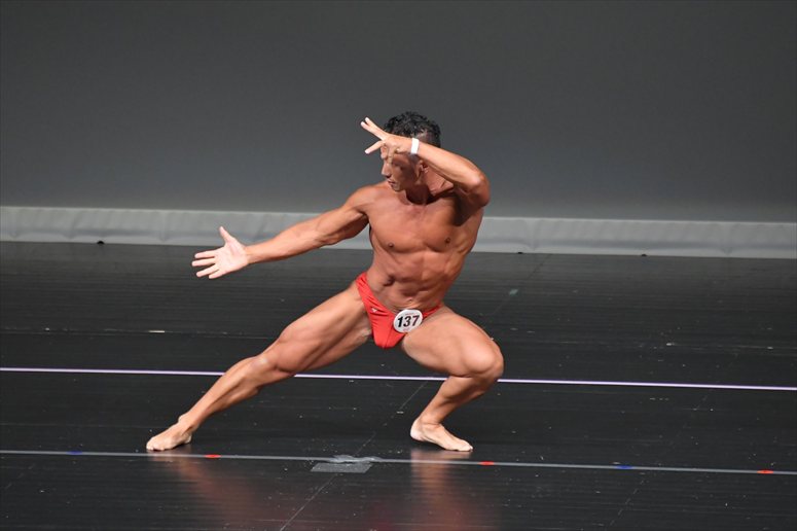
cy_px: 266
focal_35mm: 450
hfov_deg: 4.6
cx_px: 398
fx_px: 9958
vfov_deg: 3.1
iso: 4000
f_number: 5.6
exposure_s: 1/400
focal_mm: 300
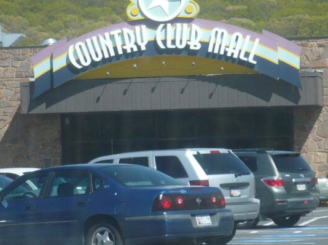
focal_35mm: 238
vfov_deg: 6.2
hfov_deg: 8.3
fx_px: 2254
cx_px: 179
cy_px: 49
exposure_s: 1/320
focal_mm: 17
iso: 100
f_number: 4.9
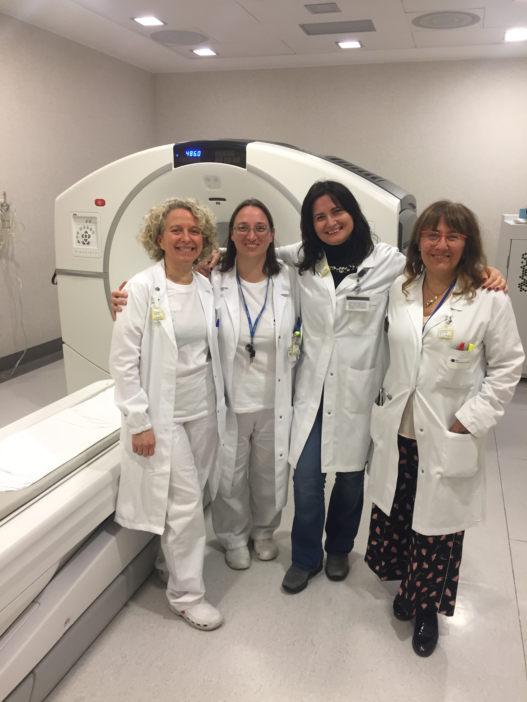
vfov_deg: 61.7
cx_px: 264
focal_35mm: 29
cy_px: 351
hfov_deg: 48.2
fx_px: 589
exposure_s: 1/33
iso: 125
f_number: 2.2
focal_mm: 4.15
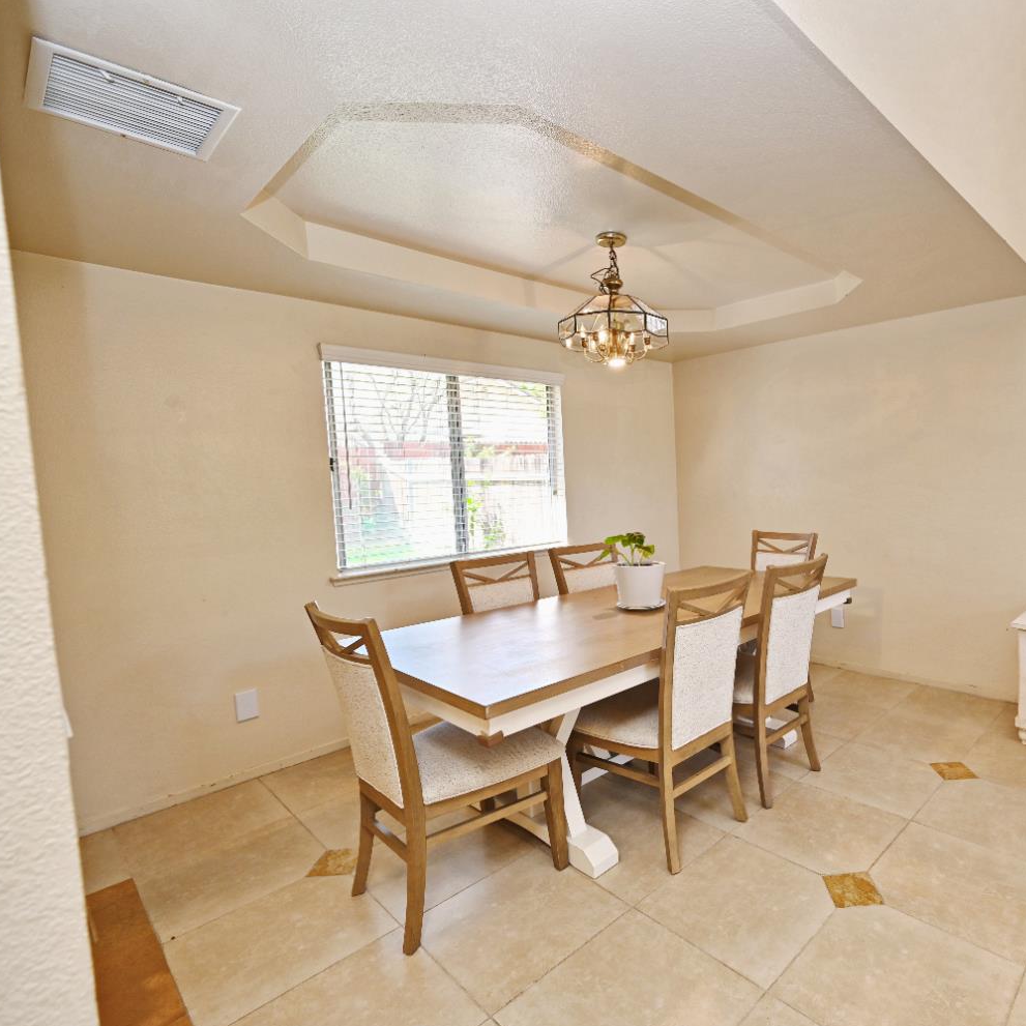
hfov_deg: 78.2
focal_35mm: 18
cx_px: 681
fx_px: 604
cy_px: 515
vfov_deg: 80.7
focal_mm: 14
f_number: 4.5
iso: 200
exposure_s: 1/80
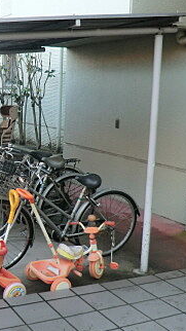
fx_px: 456
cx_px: 10
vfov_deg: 39.9
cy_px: 170
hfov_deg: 22.4
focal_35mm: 52
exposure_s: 1/60
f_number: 3.2
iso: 125
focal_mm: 4.3
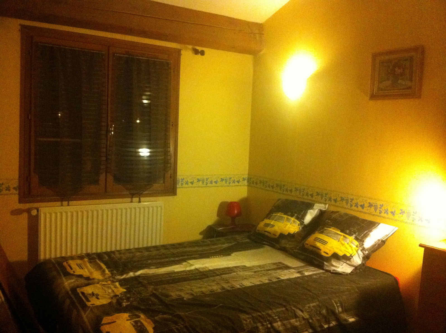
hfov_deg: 52.7
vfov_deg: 40.6
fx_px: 450
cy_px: 166
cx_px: 223
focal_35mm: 35
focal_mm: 3.85
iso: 1000
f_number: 2.8
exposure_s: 1/15
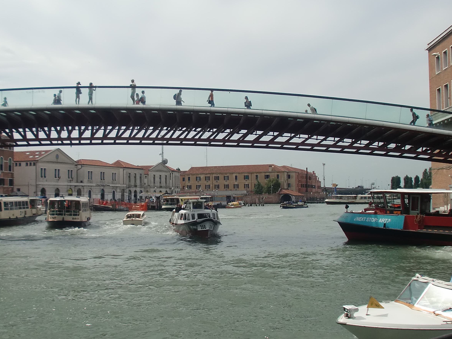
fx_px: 575
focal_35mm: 44
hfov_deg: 42.6
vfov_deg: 32.9
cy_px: 185
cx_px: 169
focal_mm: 4.65
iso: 64
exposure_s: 1/320
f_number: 7.8
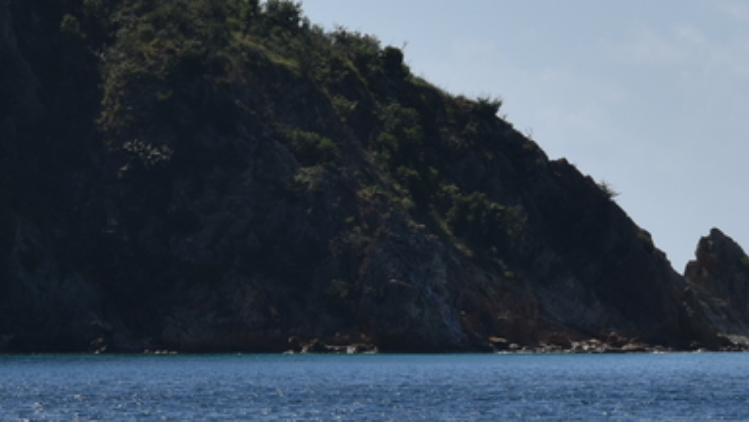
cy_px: 197
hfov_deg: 5.1
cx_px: 589
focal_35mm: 426
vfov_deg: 2.9
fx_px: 8461
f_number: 11
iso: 100
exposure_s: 1/500
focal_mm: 122
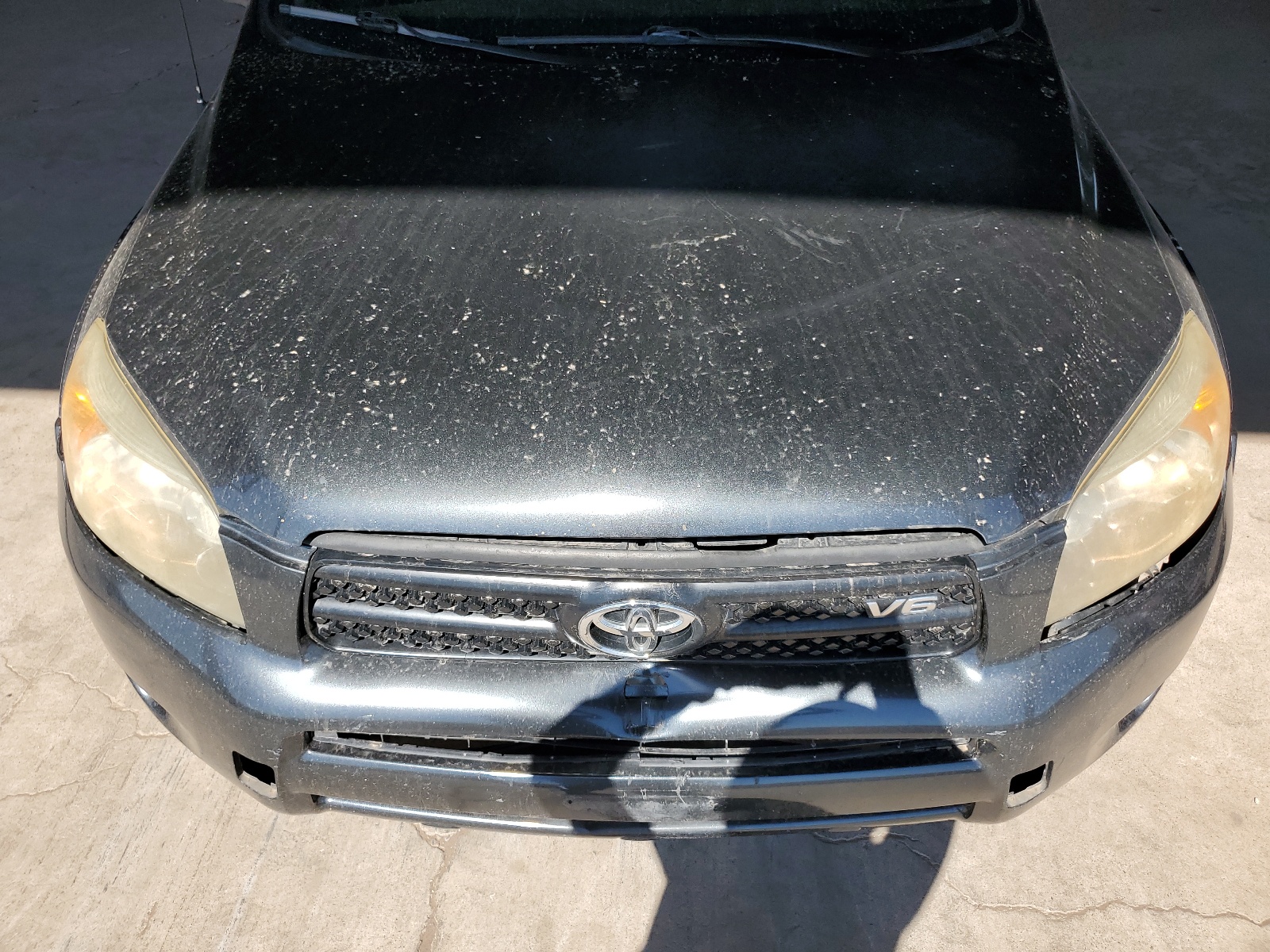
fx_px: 954
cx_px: 635
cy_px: 476
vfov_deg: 53.1
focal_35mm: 26
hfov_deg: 67.3
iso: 50
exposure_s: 1/2500
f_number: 1.5
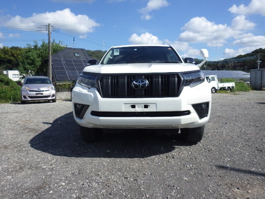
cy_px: 100
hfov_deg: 69.4
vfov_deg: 54.9
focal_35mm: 25
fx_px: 191
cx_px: 132
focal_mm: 4.5
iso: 125
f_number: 7.9
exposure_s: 1/250
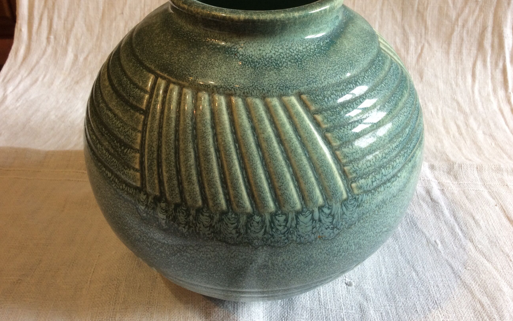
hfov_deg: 56.7
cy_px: 137
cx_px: 256
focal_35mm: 34
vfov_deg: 37.2
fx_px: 475
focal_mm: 3.3
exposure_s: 1/25
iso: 40
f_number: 2.4
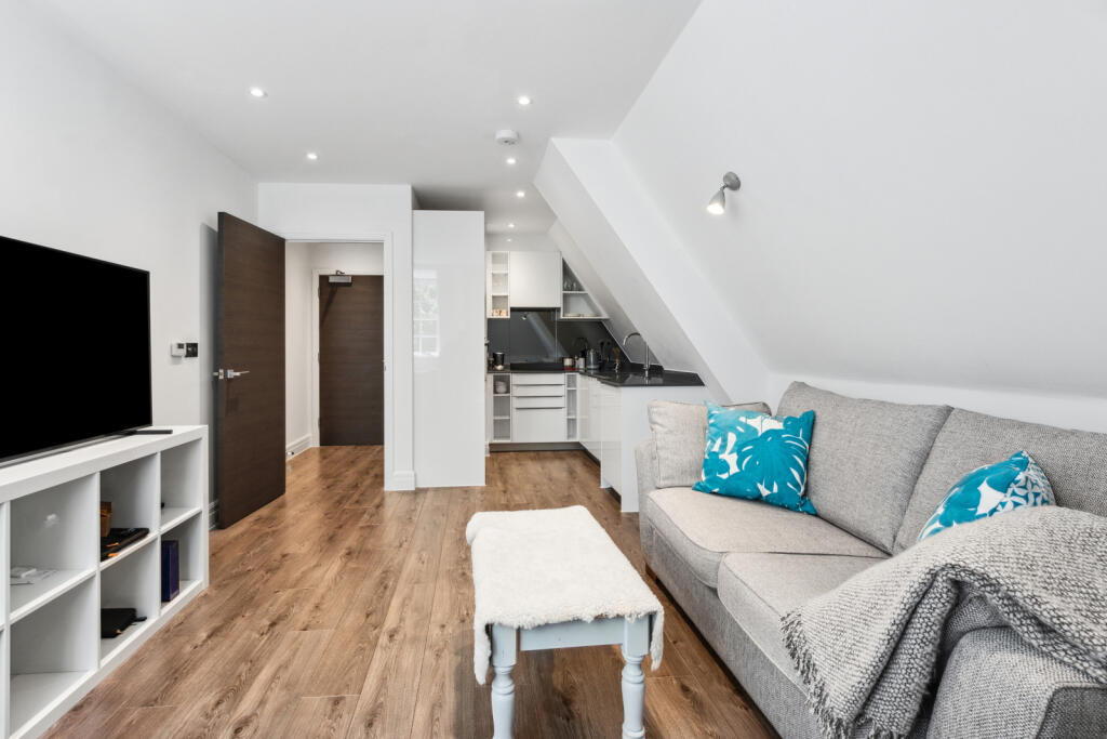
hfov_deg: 100.4
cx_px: 554
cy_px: 370
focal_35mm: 15
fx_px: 461
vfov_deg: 77.3
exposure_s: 1/10
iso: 400
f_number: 9
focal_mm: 10
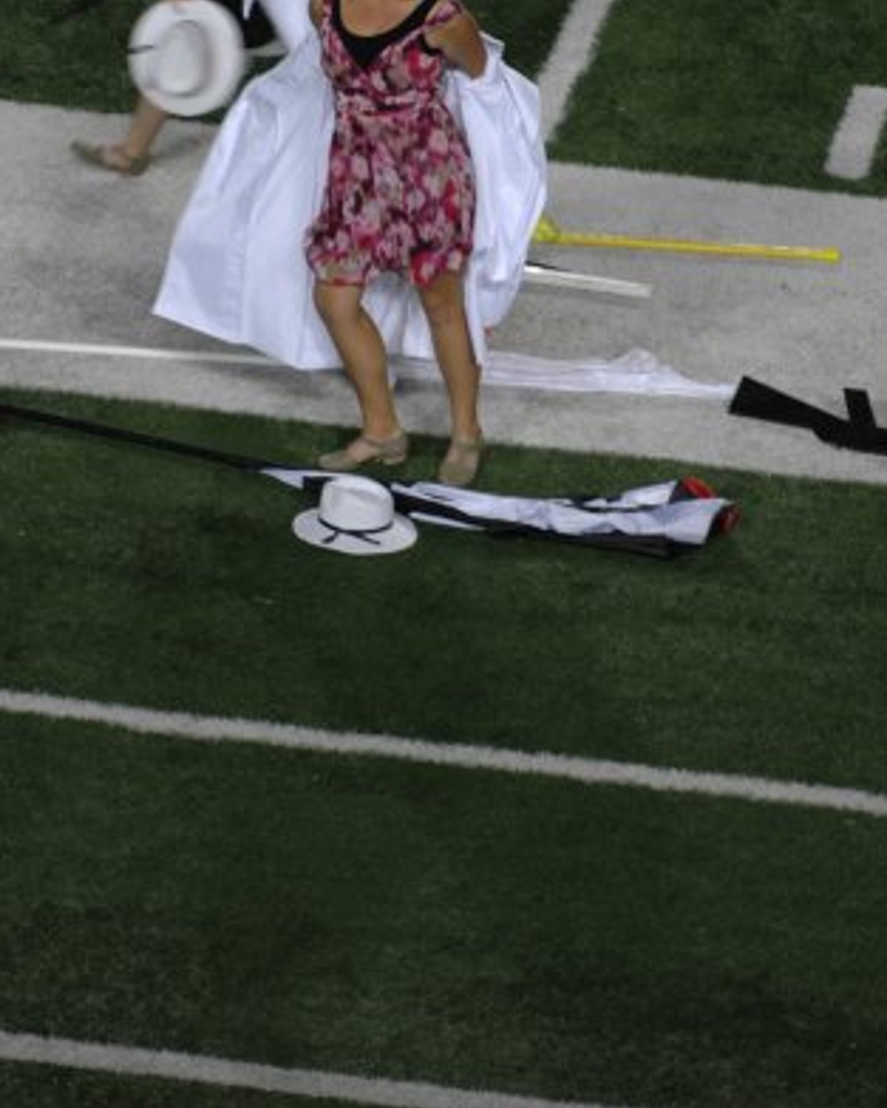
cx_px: 424
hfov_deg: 3.6
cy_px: 281
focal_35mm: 432
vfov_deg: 4.5
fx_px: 14170
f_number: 2.8
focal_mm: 200
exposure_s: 1/60
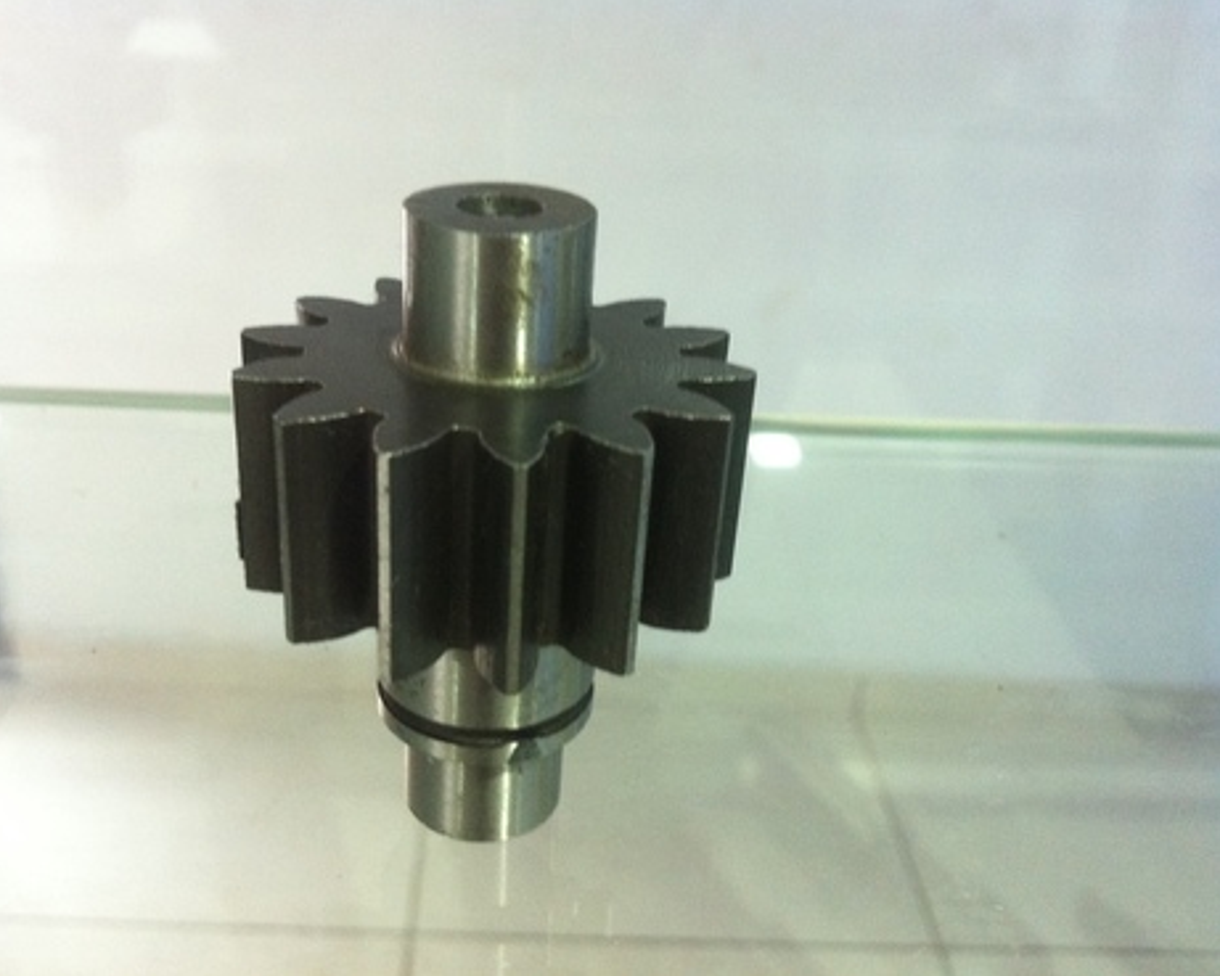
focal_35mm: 37
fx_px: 1336
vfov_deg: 40.1
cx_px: 564
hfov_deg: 49.0
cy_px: 488
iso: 250
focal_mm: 3.85
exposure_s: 1/15
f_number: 2.8
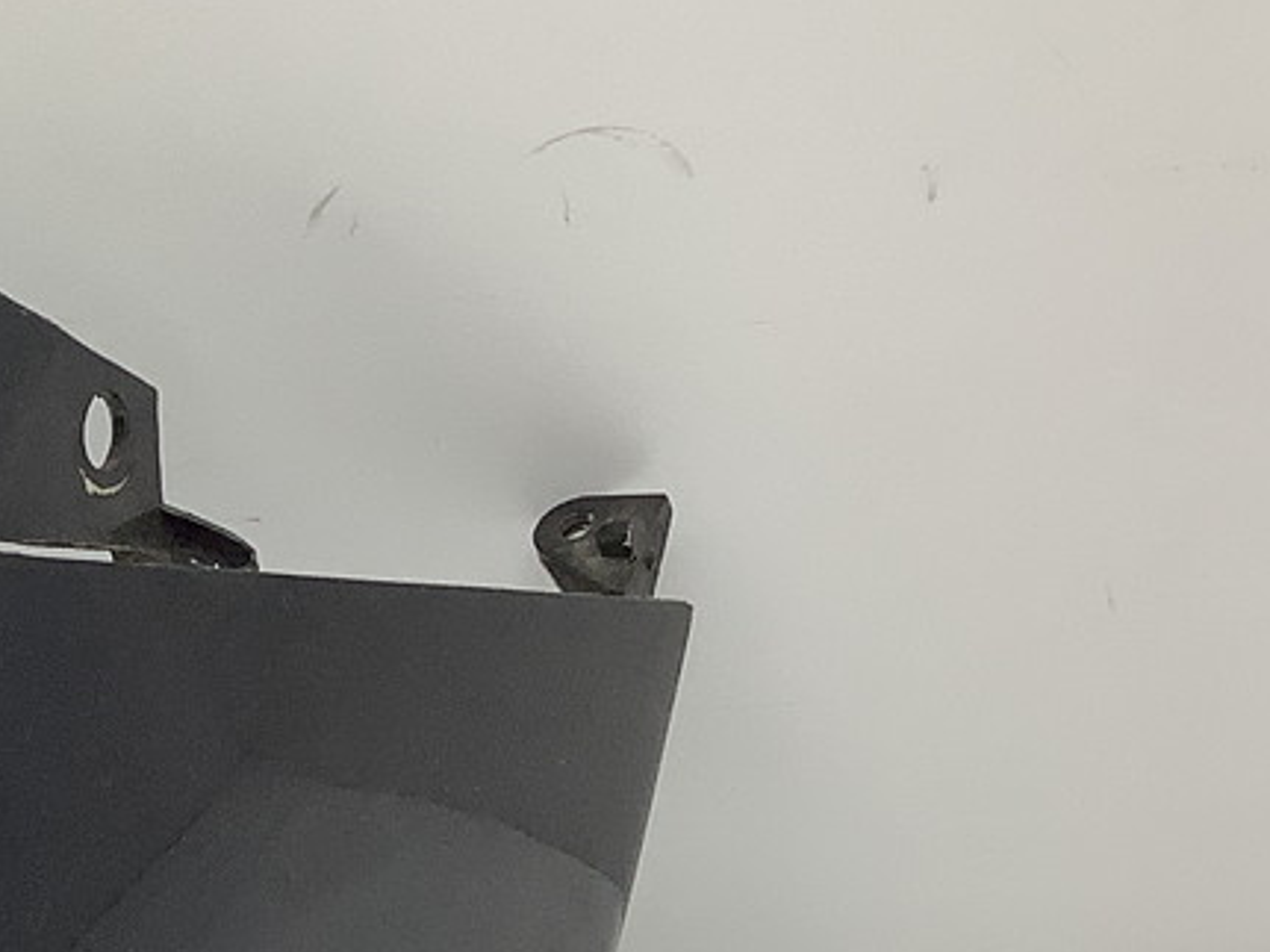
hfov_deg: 19.7
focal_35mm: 92
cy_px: 928
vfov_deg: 15.8
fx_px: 3374
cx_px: -354
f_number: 2.4
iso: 64
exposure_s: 1/120
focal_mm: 3.3
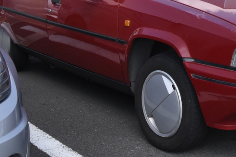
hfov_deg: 23.8
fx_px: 531
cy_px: -44
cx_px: 247
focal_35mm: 81
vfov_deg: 16.0
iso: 1000
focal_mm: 18
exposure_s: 1/1000
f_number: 9
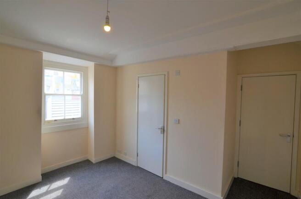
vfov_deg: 71.8
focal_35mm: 16
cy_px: 100
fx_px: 138
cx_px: 150
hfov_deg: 95.1
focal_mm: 11
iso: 220
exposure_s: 1/125
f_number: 5.6
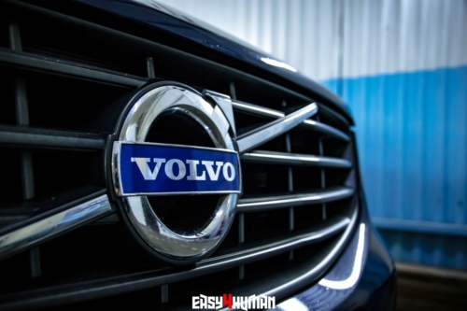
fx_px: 486
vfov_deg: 35.5
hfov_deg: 51.3
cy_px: 156
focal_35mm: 38
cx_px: 234
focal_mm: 25
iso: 1600
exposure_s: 1/60
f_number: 4
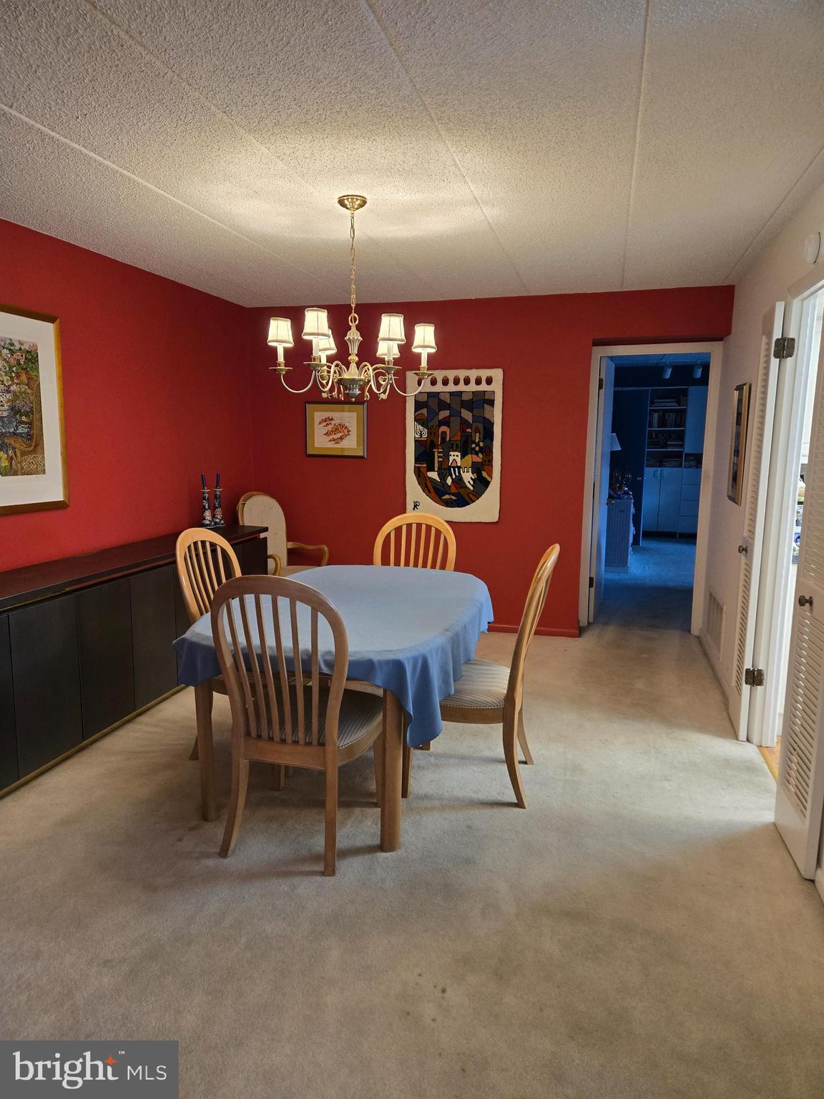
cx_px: 412
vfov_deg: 73.9
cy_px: 550
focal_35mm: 23
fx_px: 730
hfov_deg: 58.9
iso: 400
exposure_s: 1/120
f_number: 1.8
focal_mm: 5.4
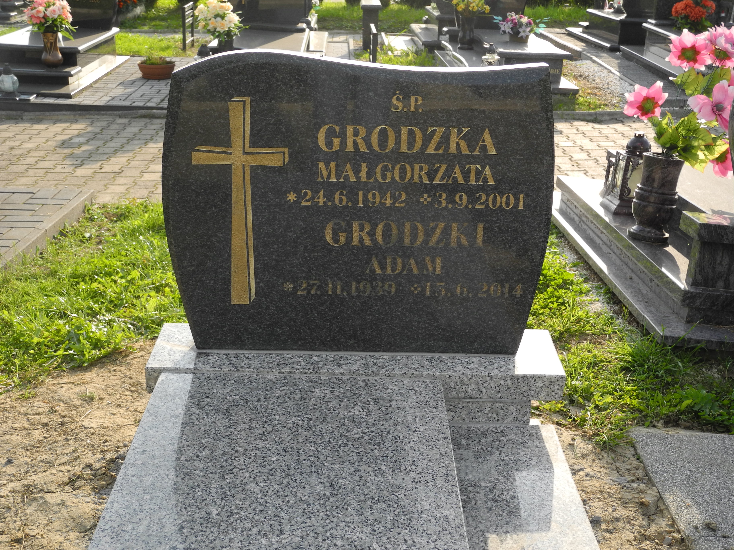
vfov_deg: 32.2
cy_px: 275
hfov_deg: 42.1
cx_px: 367
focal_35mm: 45
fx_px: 954
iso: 100
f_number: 3.2
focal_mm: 9.7
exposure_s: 1/400
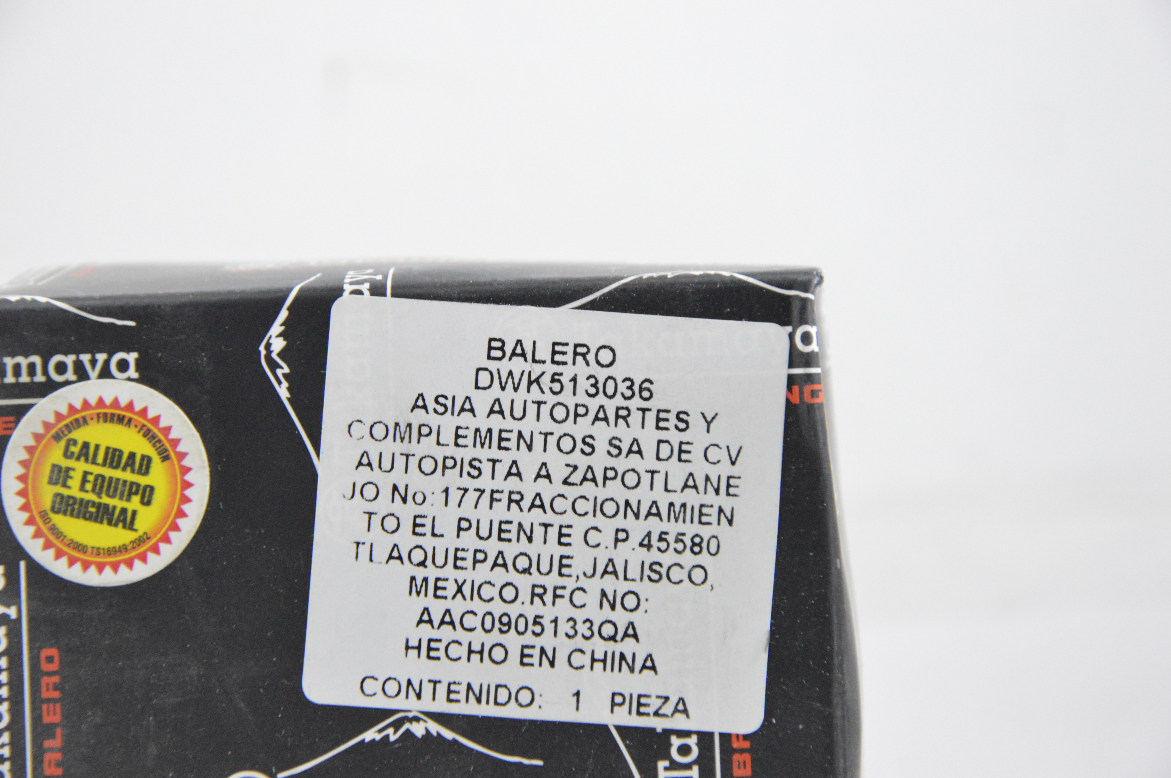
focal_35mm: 158
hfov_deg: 13.1
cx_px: 586
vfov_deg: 8.7
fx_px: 5119
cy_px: 389
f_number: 7.1
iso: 3200
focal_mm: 105
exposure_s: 1/100
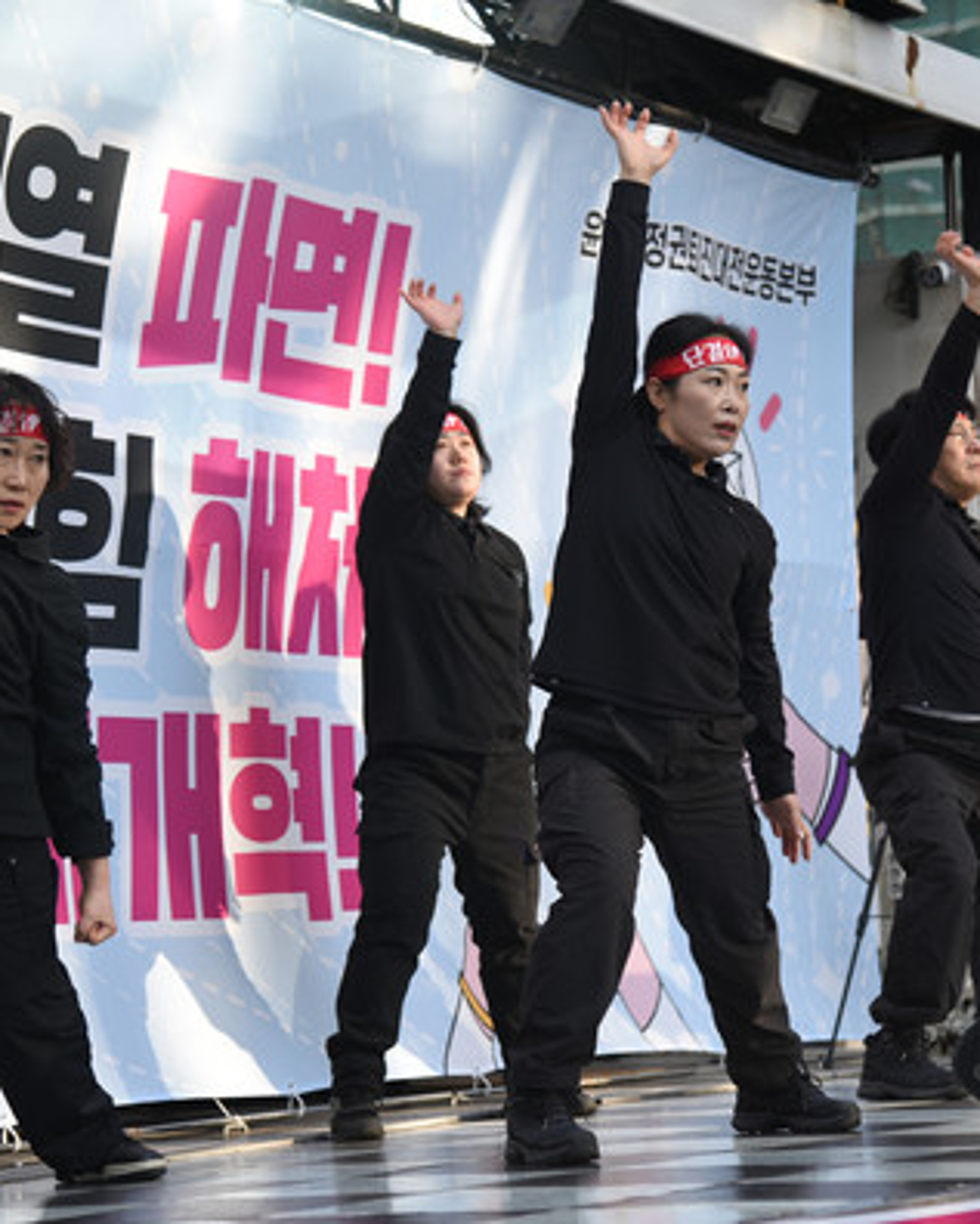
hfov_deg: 13.9
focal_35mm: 111
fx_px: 4023
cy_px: 612
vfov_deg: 17.3
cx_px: 454
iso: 200
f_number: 4
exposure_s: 1/500
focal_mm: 78
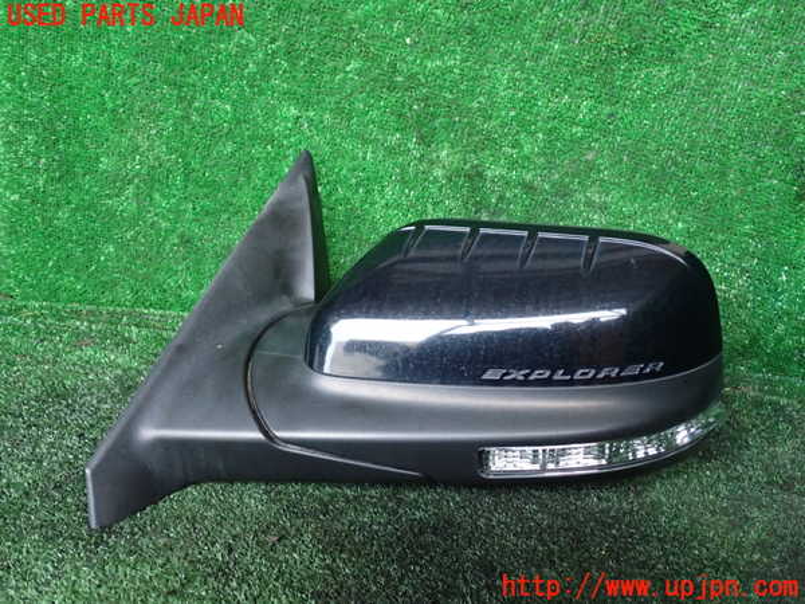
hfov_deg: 60.0
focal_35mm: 30
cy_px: 302
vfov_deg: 46.8
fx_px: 698
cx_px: 402
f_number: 2.3
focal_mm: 5.4
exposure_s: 1/30
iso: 800
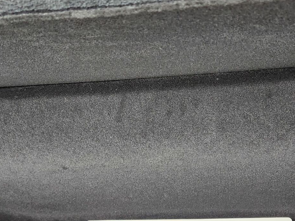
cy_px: 220
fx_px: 409
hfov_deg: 39.6
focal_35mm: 48
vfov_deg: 28.4
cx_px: 167
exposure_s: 1/100
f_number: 1.8
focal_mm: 5.4
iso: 250
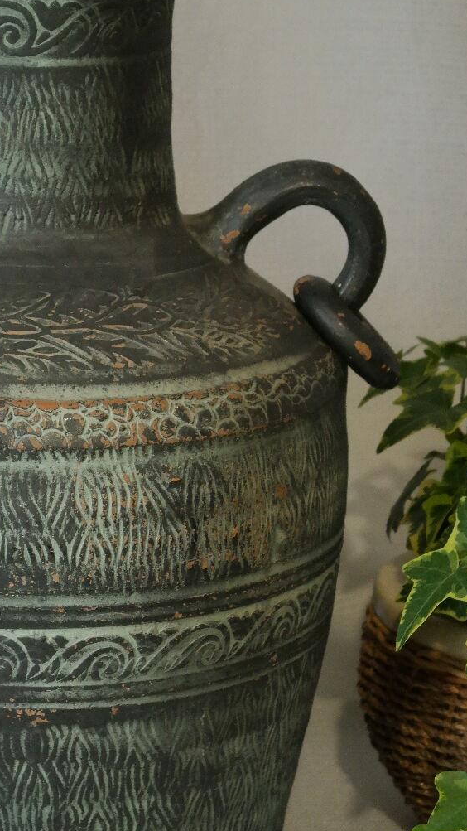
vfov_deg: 15.4
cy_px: 308
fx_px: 3061
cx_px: 29
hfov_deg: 8.7
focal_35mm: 139
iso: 1600
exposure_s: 1/30
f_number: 6.3
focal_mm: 50
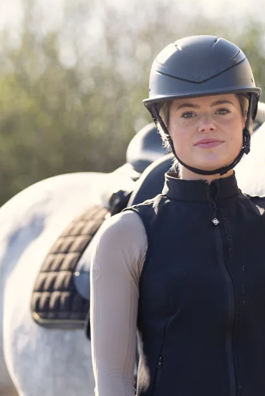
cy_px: 221
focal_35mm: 215
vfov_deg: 9.6
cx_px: 253
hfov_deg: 6.4
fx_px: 2370
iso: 80
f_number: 2.8
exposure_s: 1/400
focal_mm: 112
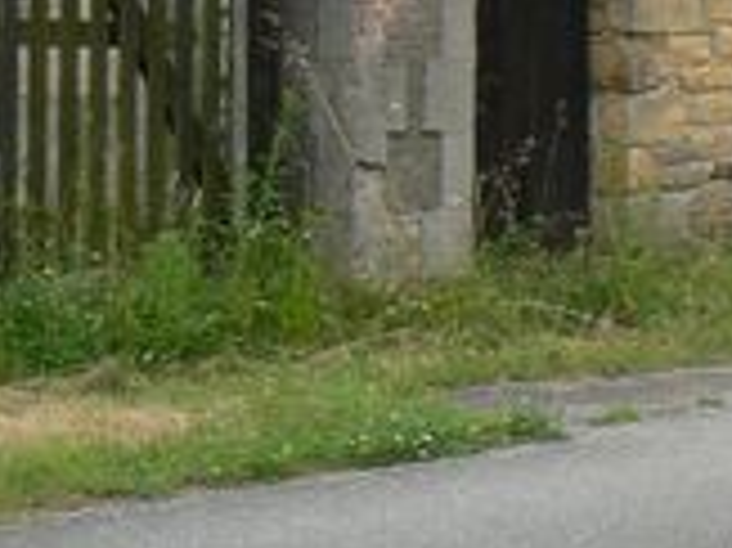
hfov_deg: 11.8
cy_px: -368
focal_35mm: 151
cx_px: 1451
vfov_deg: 9.4
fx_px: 3191
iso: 80
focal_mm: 6
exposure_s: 1/400
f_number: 5.6
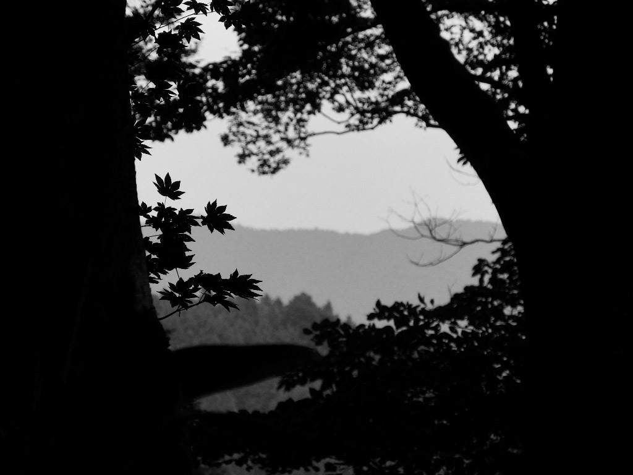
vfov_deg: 8.6
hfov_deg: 11.4
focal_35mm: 173
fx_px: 3164
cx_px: 316
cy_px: 238
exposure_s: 1/250
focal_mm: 37
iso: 100
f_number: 5.6
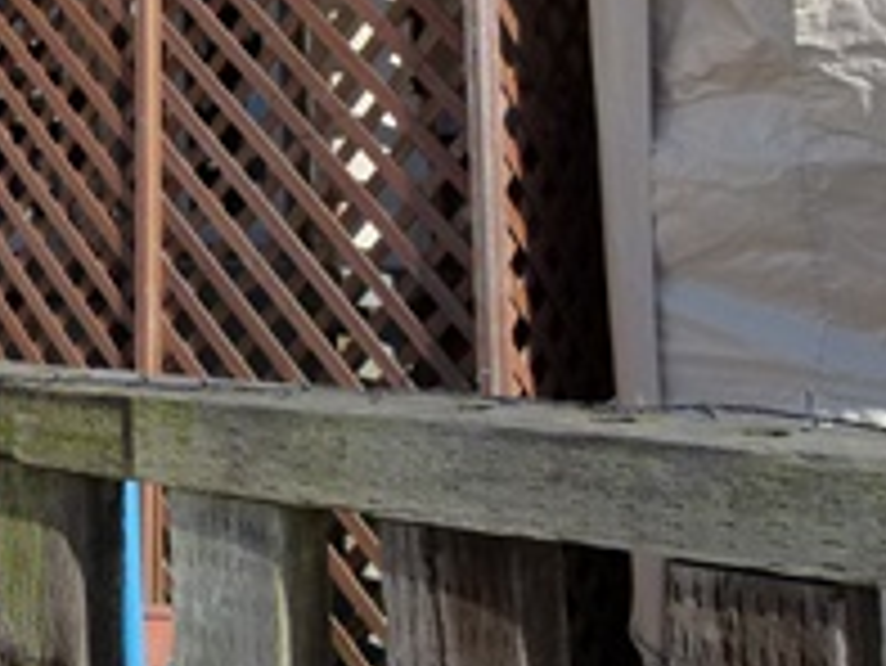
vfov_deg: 23.4
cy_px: 54
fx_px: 1562
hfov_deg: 29.3
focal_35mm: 61
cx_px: -31
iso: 160
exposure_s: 1/1000
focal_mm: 4.5
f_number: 4
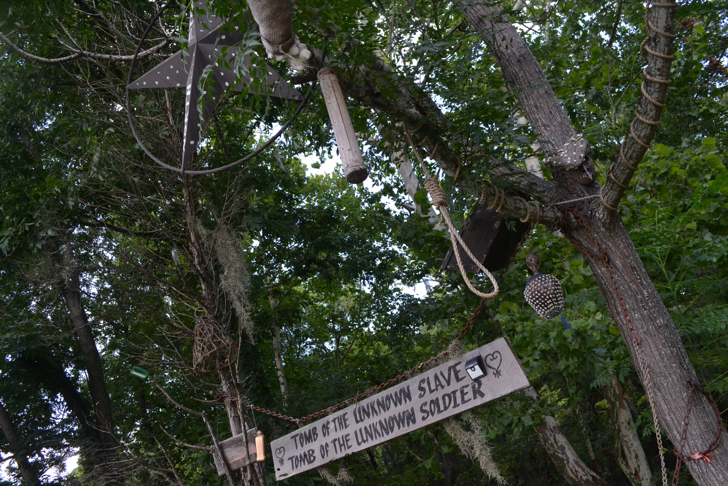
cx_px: 364
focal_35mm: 27
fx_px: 546
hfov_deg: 67.4
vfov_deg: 47.9
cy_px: 243
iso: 1600
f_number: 7.1
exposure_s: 1/640
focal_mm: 18
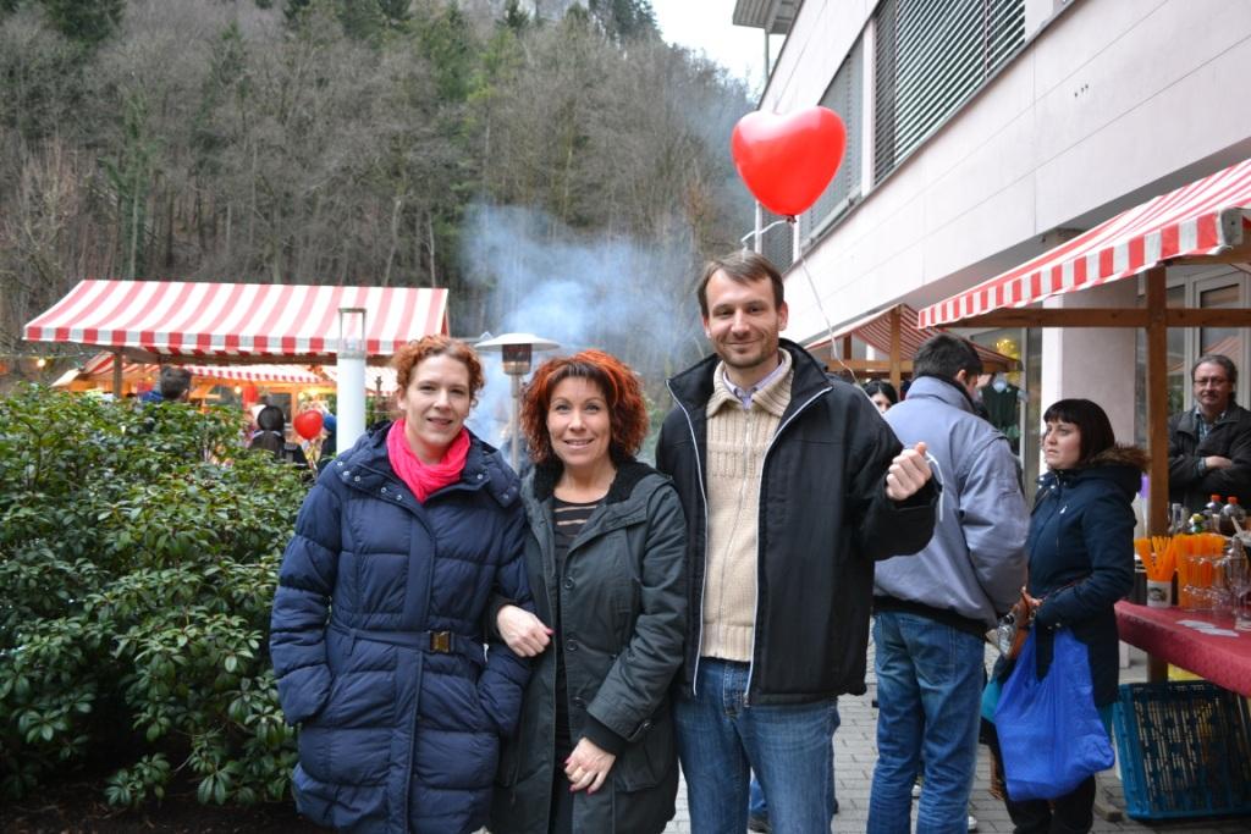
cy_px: 417
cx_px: 626
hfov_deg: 61.9
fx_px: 1043
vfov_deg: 43.6
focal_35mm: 30
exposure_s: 1/25
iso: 400
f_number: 3.8
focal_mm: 20
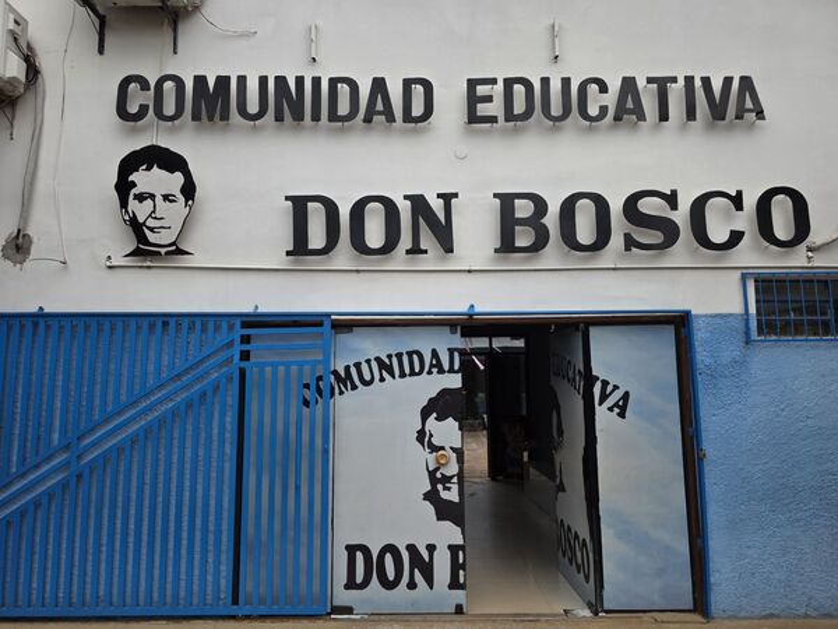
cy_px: 314
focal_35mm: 23
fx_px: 557
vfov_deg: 58.9
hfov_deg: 73.9
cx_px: 419
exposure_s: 1/2500
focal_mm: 6.3
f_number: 1.7
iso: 80
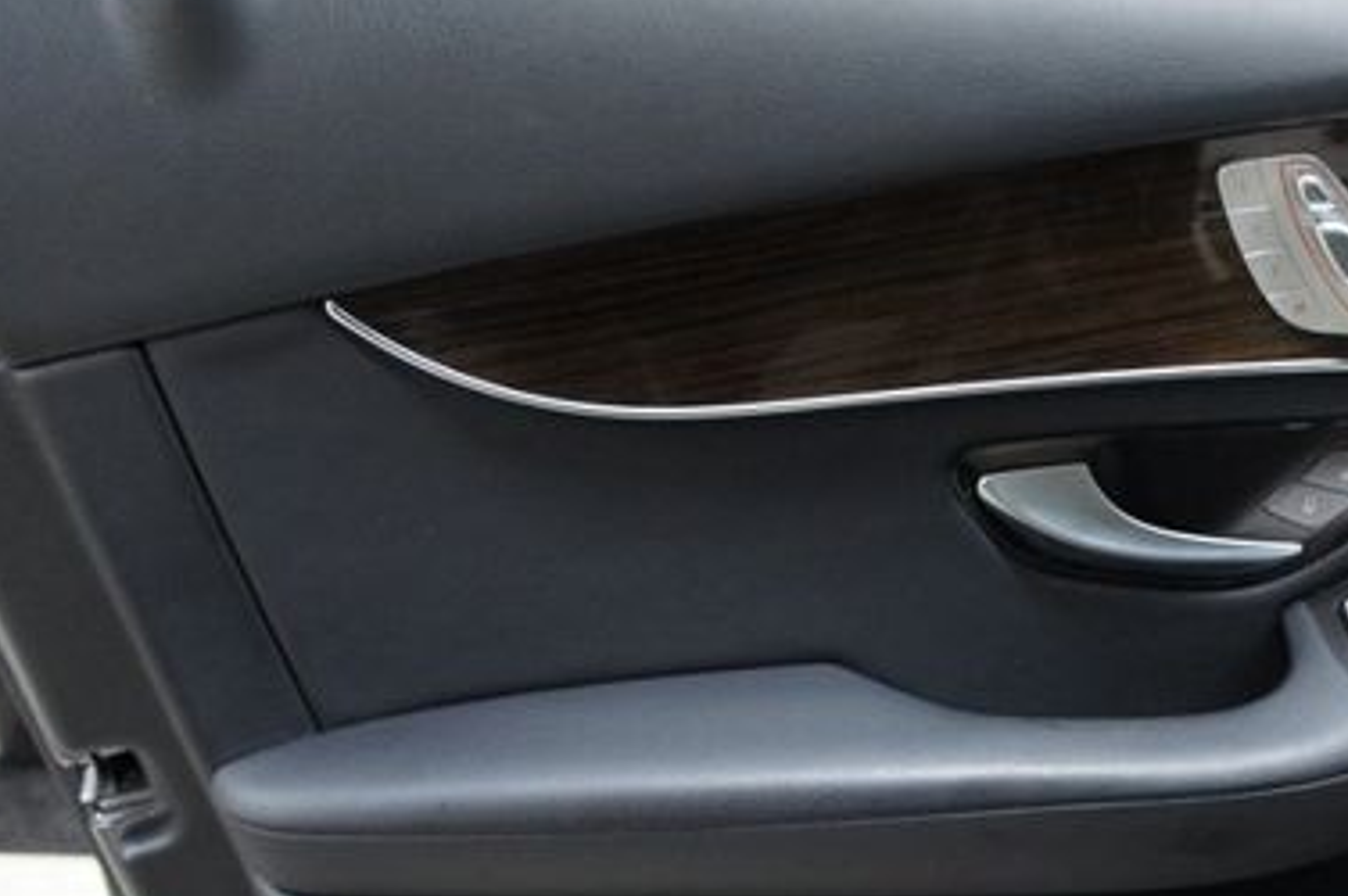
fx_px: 1721
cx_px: 1101
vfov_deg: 28.9
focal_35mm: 46
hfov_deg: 40.8
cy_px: 620
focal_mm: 18
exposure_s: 1/30
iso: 1600
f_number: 3.5
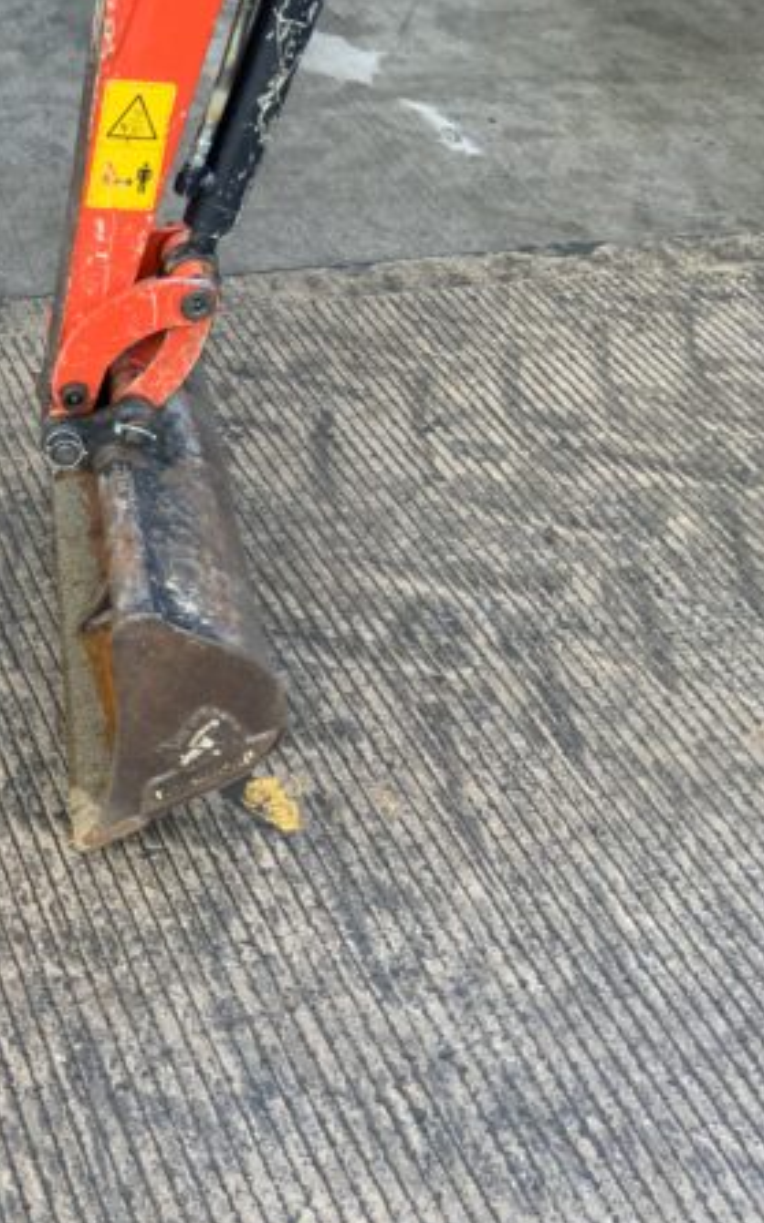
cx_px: -107
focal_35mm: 44
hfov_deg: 26.5
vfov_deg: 45.3
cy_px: 646
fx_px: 1467
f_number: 1.8
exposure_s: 1/122
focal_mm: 3
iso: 20
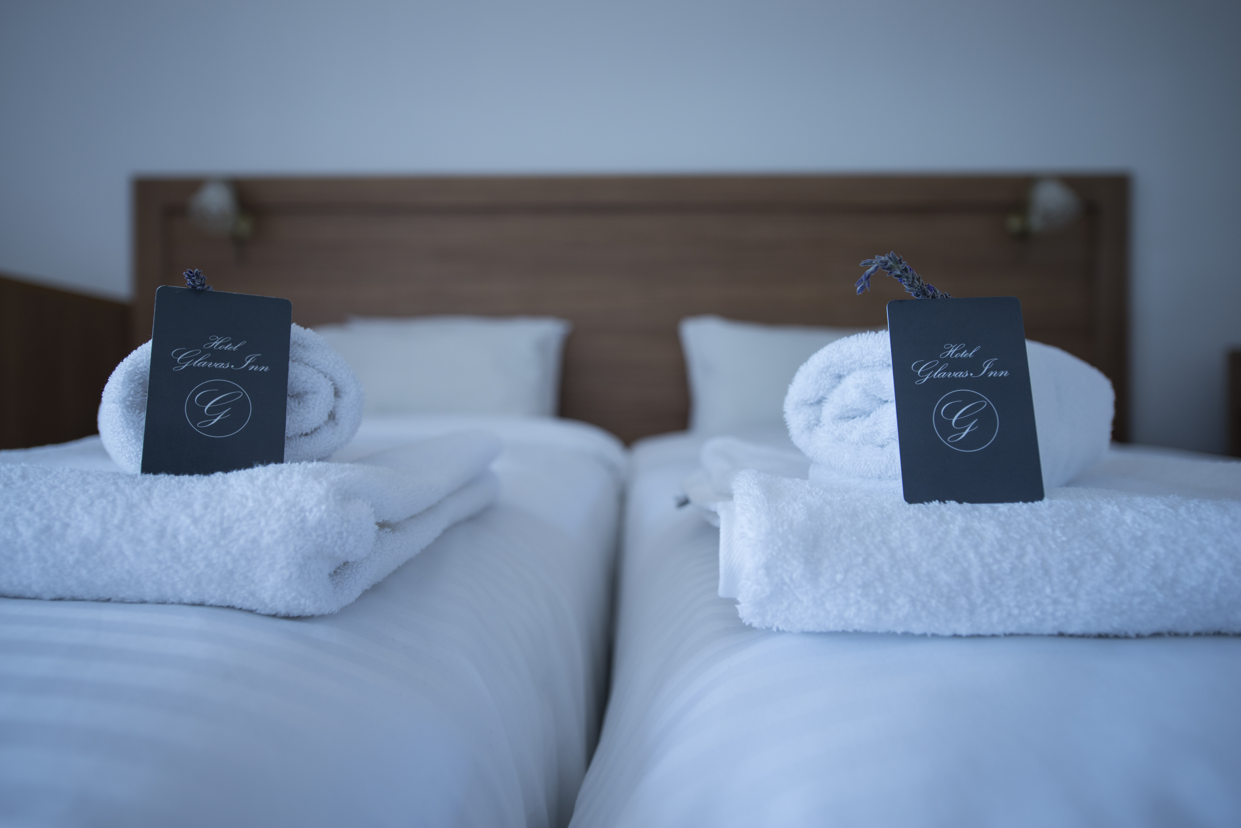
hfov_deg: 78.6
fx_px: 759
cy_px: 414
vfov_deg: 57.3
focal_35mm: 22
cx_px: 620
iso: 250
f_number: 2.8
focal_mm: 22
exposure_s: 1/200
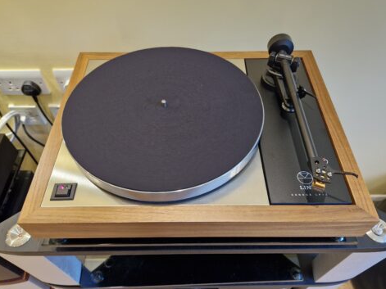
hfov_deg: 69.4
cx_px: 194
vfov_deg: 54.8
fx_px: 279
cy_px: 149
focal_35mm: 25
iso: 400
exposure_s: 1/100
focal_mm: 5.54
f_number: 1.8
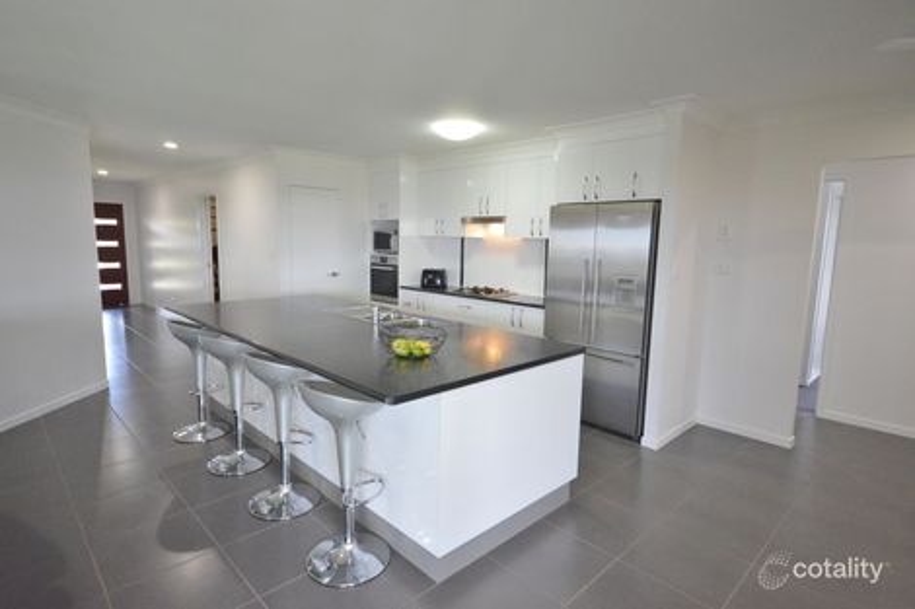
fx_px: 495
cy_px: 304
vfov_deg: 63.2
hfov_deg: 85.4
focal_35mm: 20
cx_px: 458
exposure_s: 1/60
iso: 2800
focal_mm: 13
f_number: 4.5
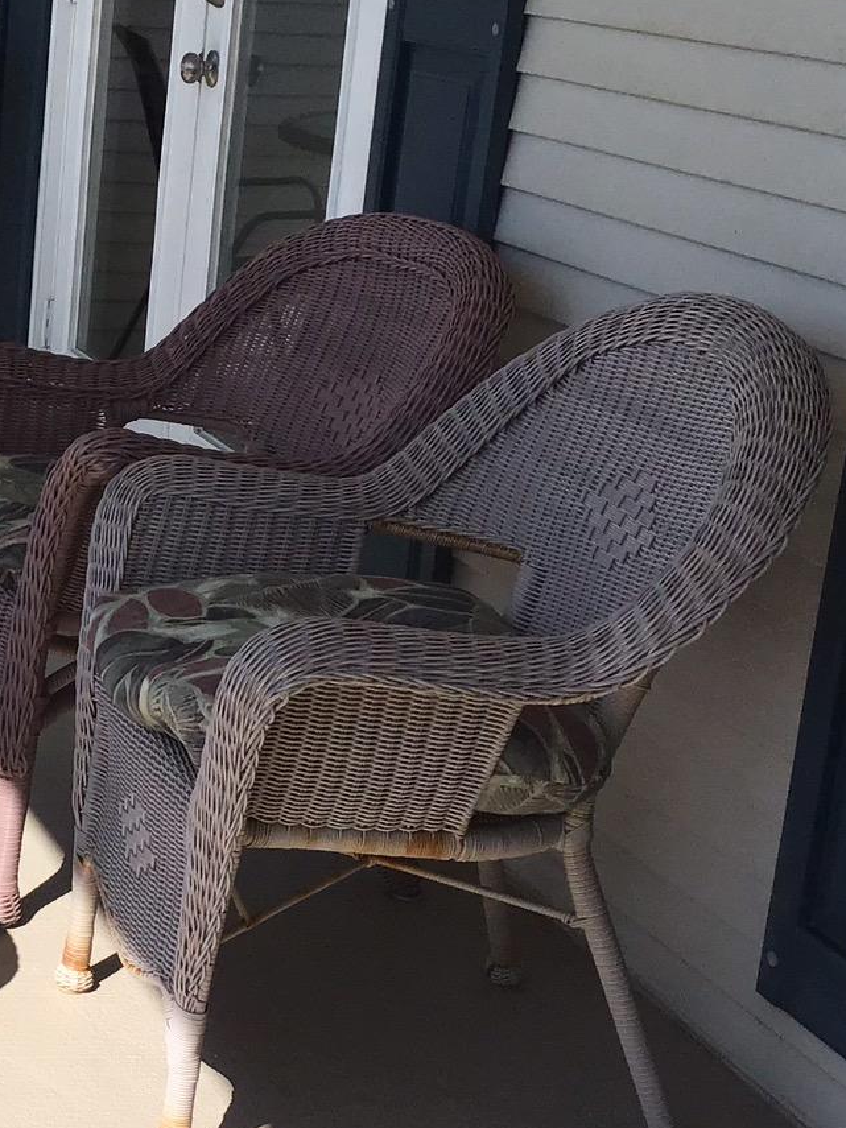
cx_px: -75
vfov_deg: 26.3
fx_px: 2412
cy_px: 574
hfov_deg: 19.1
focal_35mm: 74
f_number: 2.4
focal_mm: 3.3
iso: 25
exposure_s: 1/1508
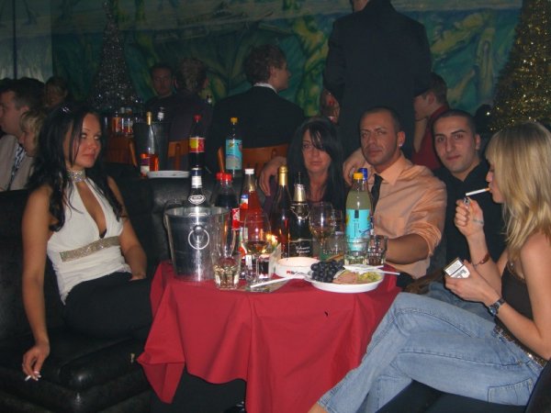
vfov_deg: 31.5
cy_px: 206
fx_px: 732
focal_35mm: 46
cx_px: 276
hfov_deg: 41.2
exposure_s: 1/60
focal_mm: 9.5
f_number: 3.1
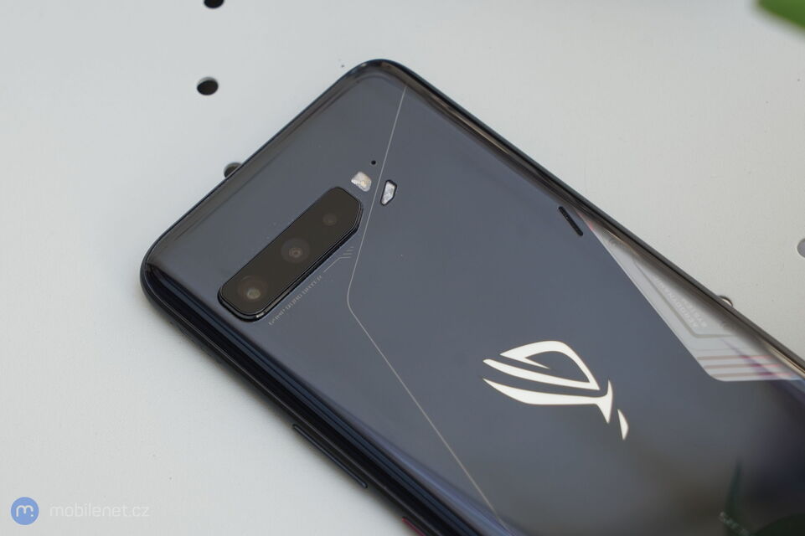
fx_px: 1565
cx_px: 402
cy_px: 268
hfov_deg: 28.9
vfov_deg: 19.4
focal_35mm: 70
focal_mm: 70
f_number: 7.1
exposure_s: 1/125
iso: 400
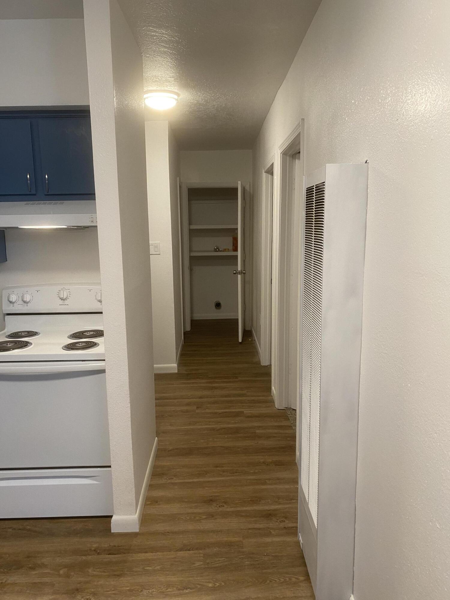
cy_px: 300
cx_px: 225
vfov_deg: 67.3
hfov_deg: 53.1
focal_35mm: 26
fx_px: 451
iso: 125
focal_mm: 4.25
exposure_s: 1/60
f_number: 1.8
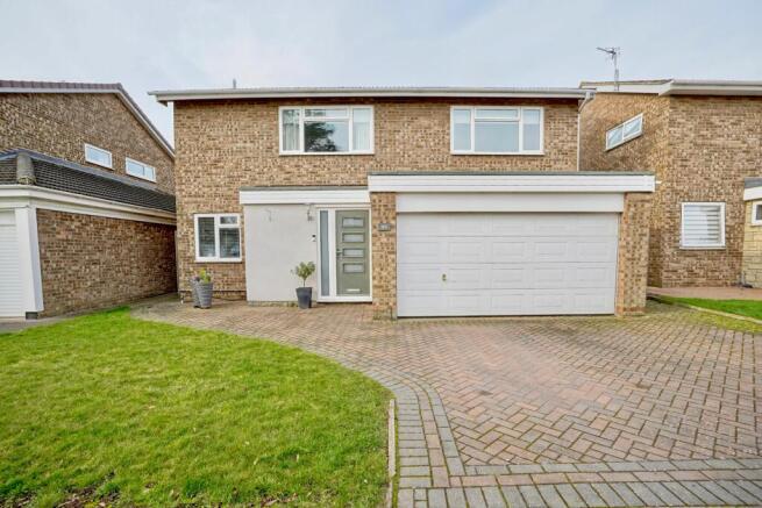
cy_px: 254
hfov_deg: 96.7
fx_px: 339
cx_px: 381
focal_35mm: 16
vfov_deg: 73.8
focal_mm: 16
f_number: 5
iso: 100
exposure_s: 1/100
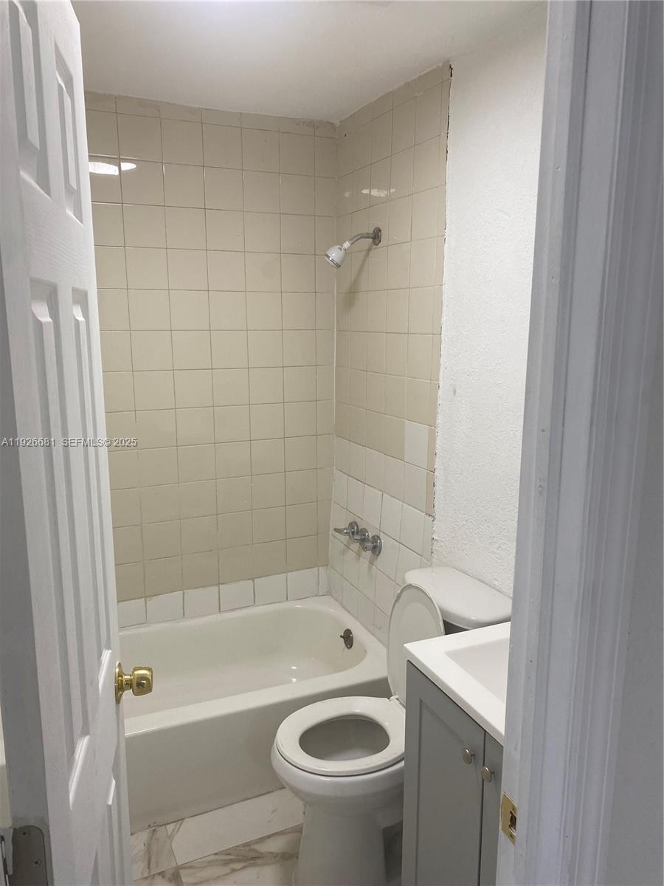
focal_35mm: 26
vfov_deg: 67.3
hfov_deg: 53.1
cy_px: 443
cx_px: 332
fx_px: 665
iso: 80
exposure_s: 1/120
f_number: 1.8
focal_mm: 4.25
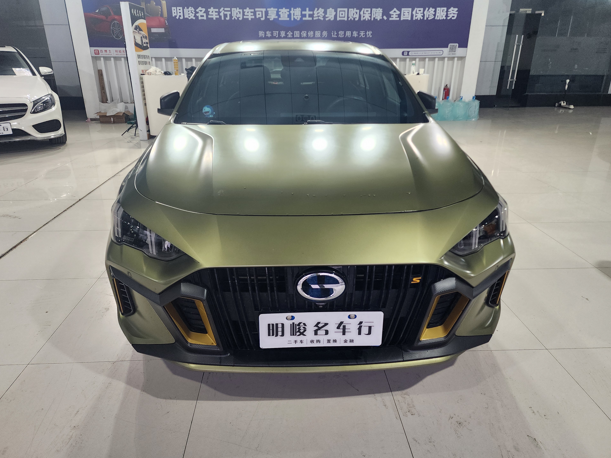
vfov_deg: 56.8
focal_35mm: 24
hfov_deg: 71.6
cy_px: 226
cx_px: 297
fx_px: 424
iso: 200
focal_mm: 6.4
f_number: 1.8
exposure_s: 1/100
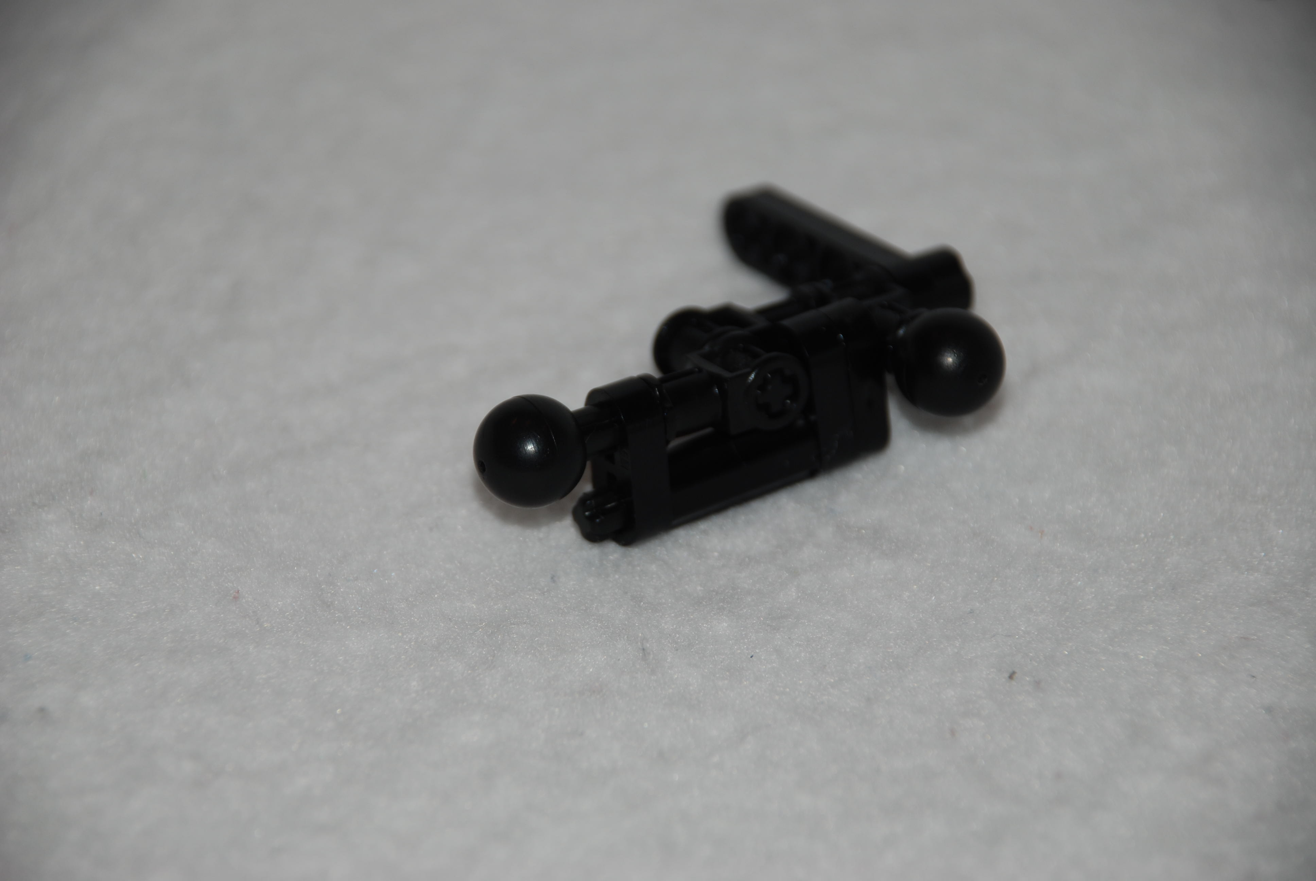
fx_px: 7411
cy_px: 440
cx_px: 658
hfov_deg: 10.1
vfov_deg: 6.8
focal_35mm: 202
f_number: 5.6
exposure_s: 1/60
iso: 100
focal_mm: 135
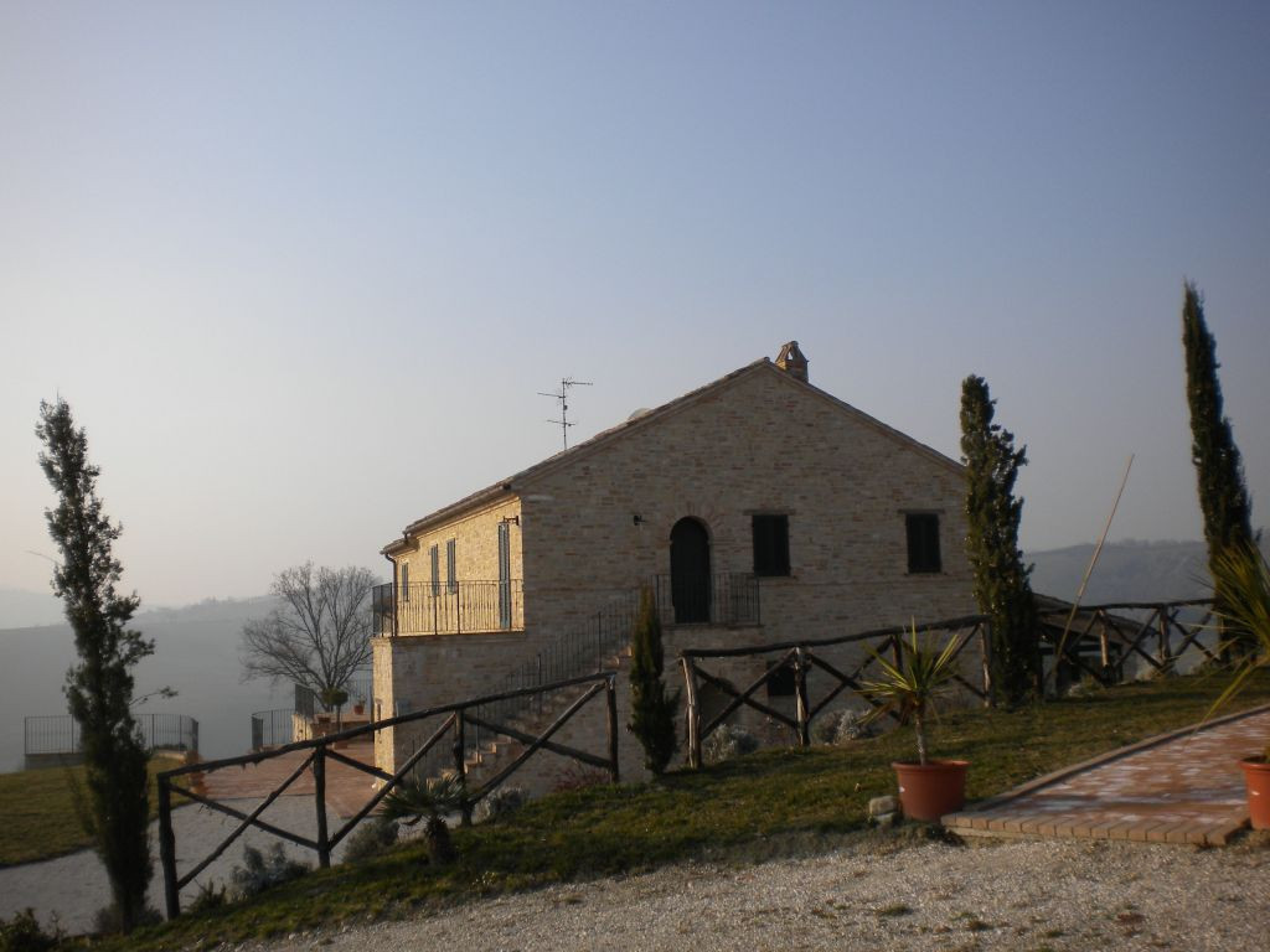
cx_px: 635
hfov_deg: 52.6
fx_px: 1284
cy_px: 476
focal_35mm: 35
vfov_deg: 40.7
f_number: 4.6
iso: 80
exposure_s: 1/737
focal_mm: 6.3
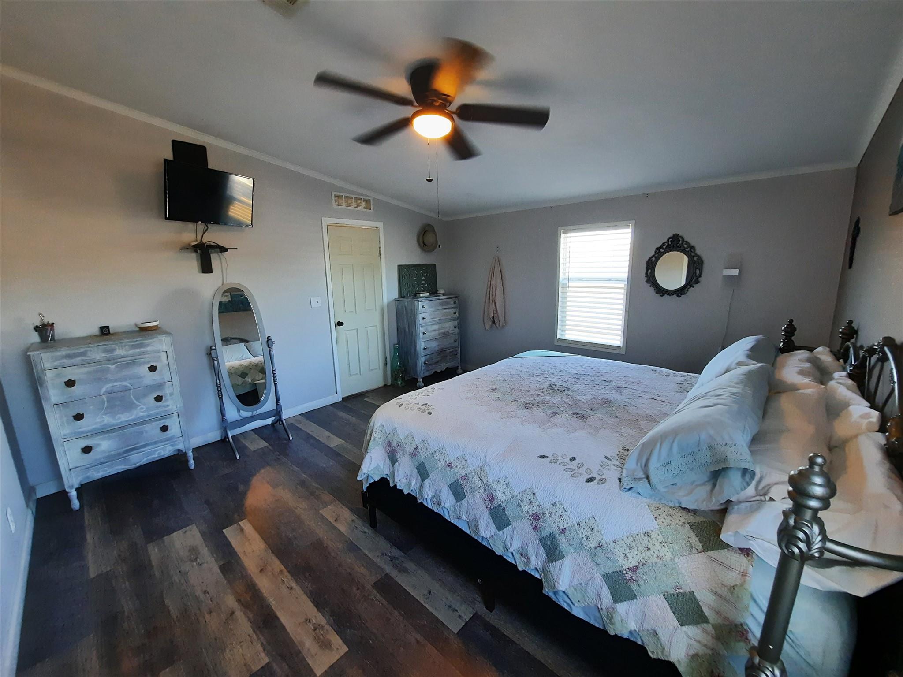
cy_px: 338
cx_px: 452
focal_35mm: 13
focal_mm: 1.74
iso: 200
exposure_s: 1/40
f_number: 2.2
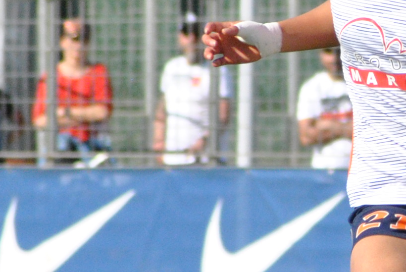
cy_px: 137
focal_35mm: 1770
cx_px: 420
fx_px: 19986
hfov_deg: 1.2
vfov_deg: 0.8
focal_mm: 250
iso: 800
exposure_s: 1/1000
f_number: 14
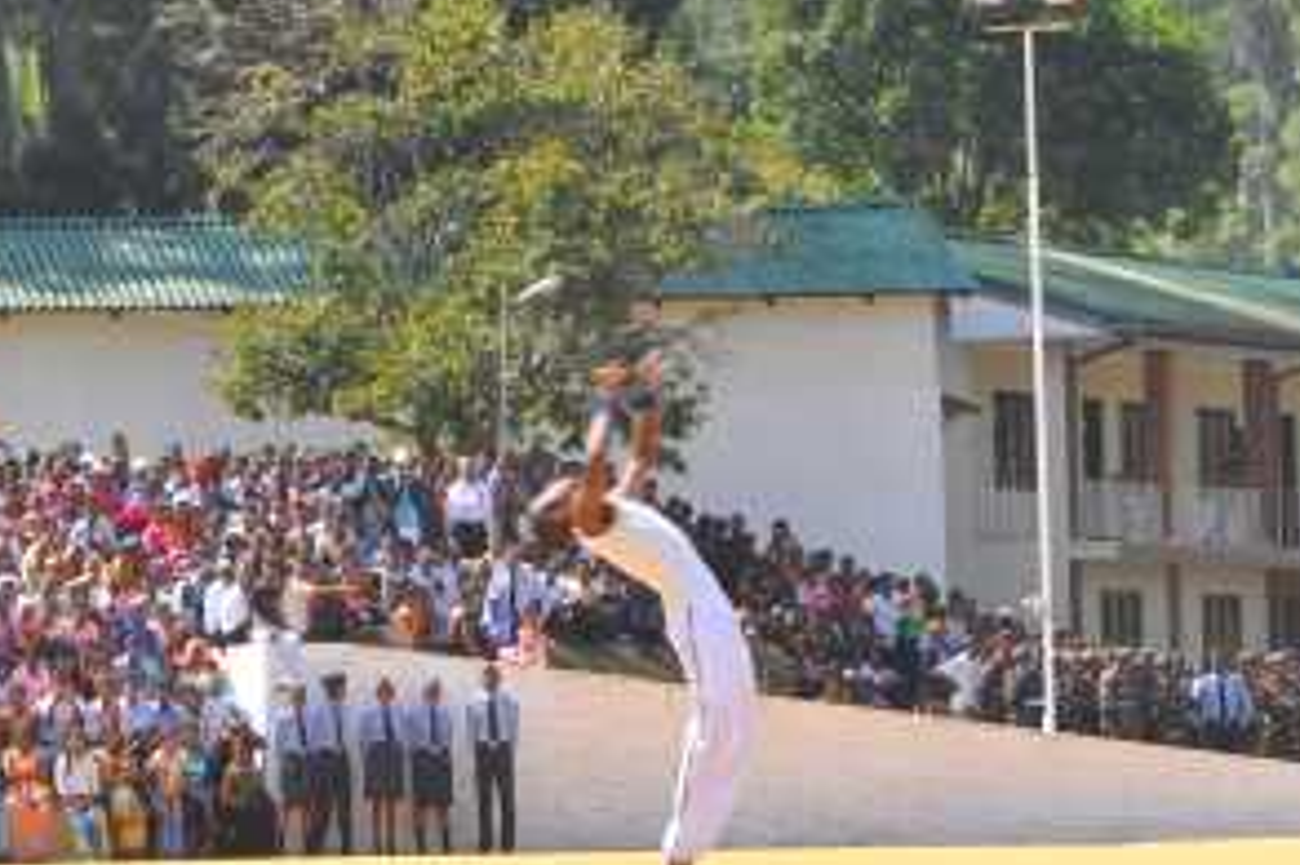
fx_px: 11622
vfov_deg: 4.3
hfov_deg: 6.4
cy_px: 452
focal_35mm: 322
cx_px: 856
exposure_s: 1/125
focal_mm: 105
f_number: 13
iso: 200
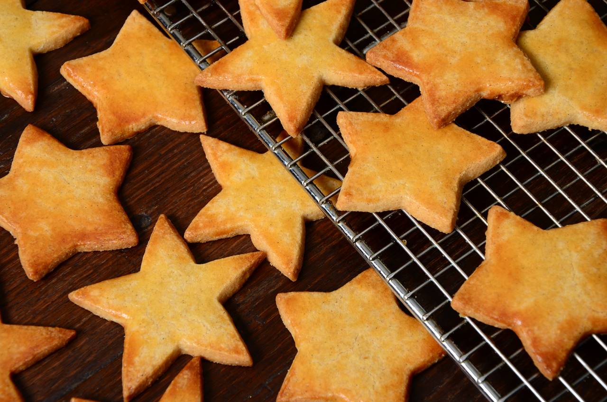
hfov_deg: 22.0
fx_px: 1565
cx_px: 304
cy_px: 201
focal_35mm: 93
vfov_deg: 14.6
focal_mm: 62
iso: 100
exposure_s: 1/125
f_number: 8
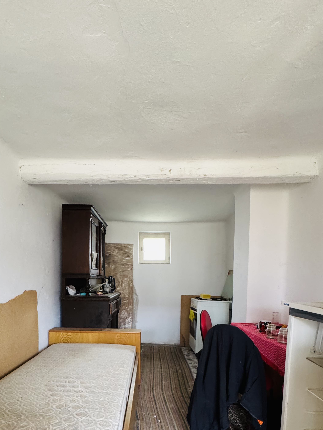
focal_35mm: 20
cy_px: 290
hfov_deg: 65.7
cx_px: 141
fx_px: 249
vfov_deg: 78.8
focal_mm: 2.22
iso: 400
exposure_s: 1/60
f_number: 2.2
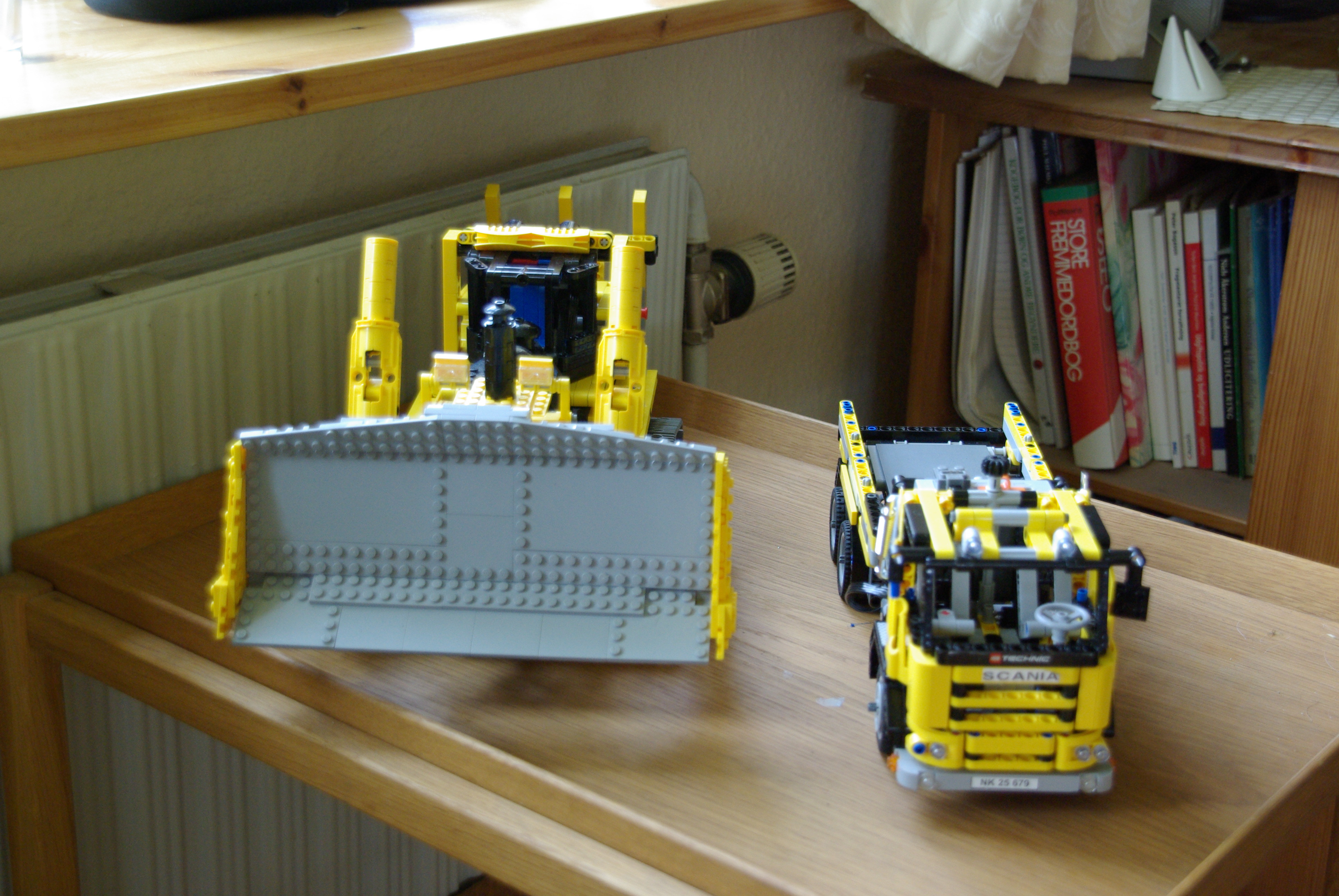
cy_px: 448
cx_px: 670
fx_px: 1899
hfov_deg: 38.8
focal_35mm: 51
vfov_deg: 26.6
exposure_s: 1/90
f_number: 5.6
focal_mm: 34
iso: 800
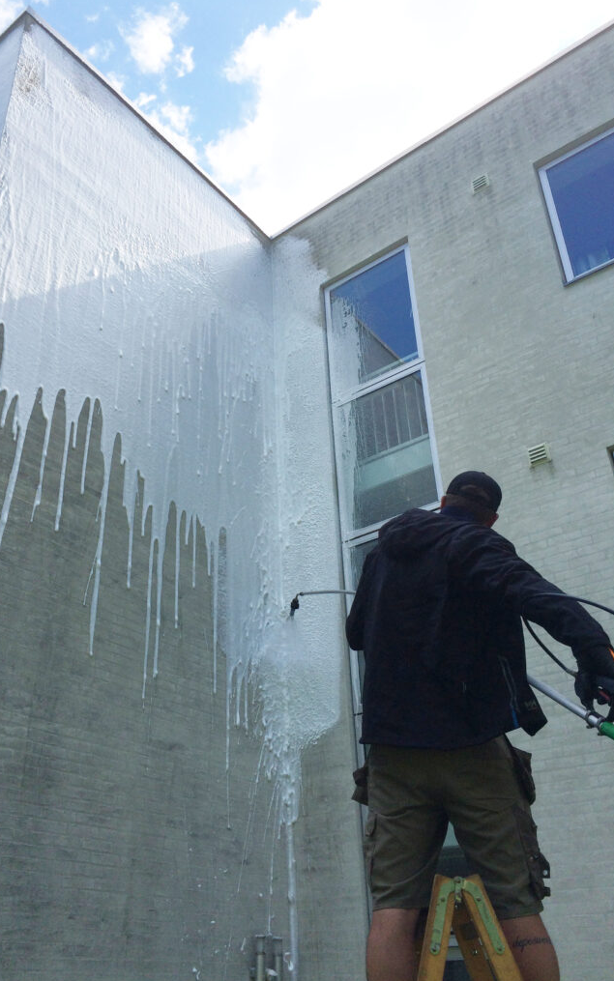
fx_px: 829
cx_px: 249
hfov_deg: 40.5
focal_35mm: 31
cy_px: 489
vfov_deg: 61.2
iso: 32
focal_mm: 4.15
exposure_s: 1/1520
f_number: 2.2
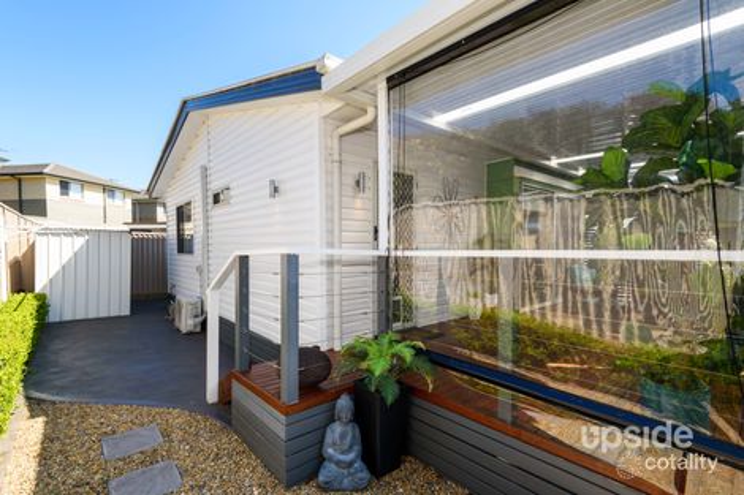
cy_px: 248
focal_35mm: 16
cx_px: 372
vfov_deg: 73.7
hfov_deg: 96.8
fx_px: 331
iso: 400
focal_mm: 16
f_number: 11
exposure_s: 1/100
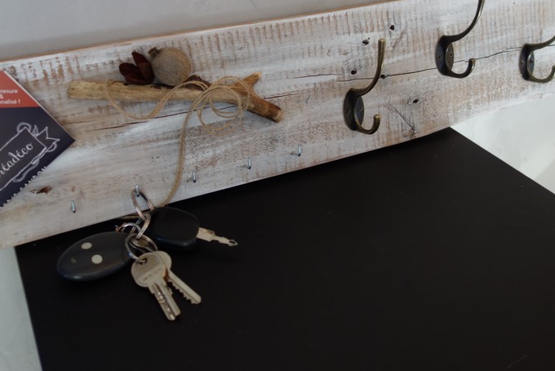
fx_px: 617
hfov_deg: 48.4
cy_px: 108
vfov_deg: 33.0
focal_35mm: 40
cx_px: 262
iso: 160
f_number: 1.8
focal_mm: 10.4
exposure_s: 1/30
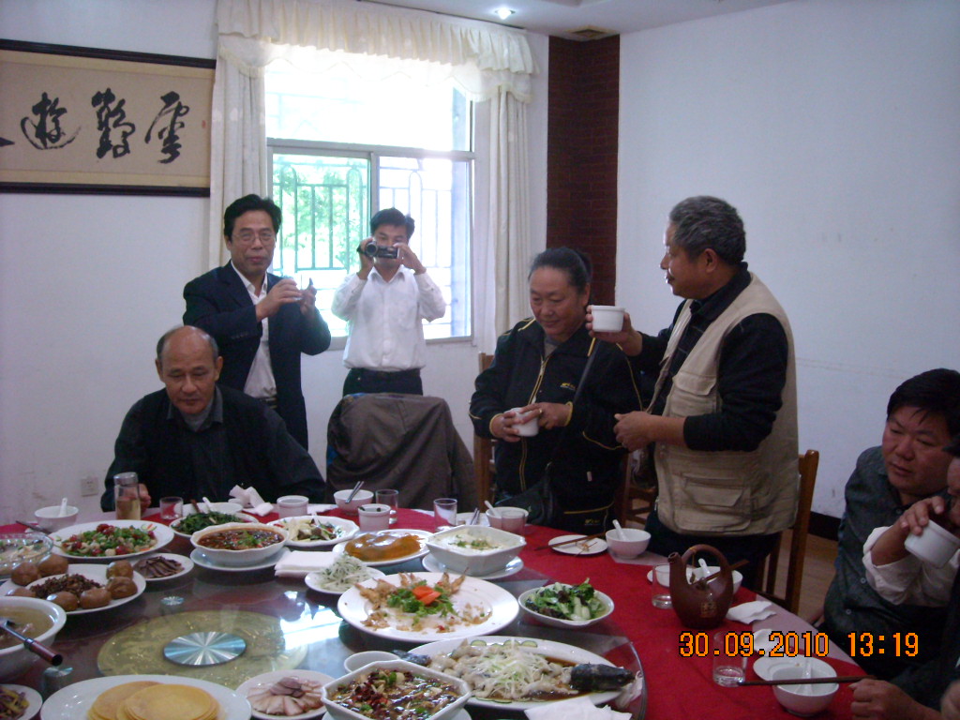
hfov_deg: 52.6
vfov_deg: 40.7
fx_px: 971
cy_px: 360
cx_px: 480
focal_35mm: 35
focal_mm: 5.7
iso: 400
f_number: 2.8
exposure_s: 1/57
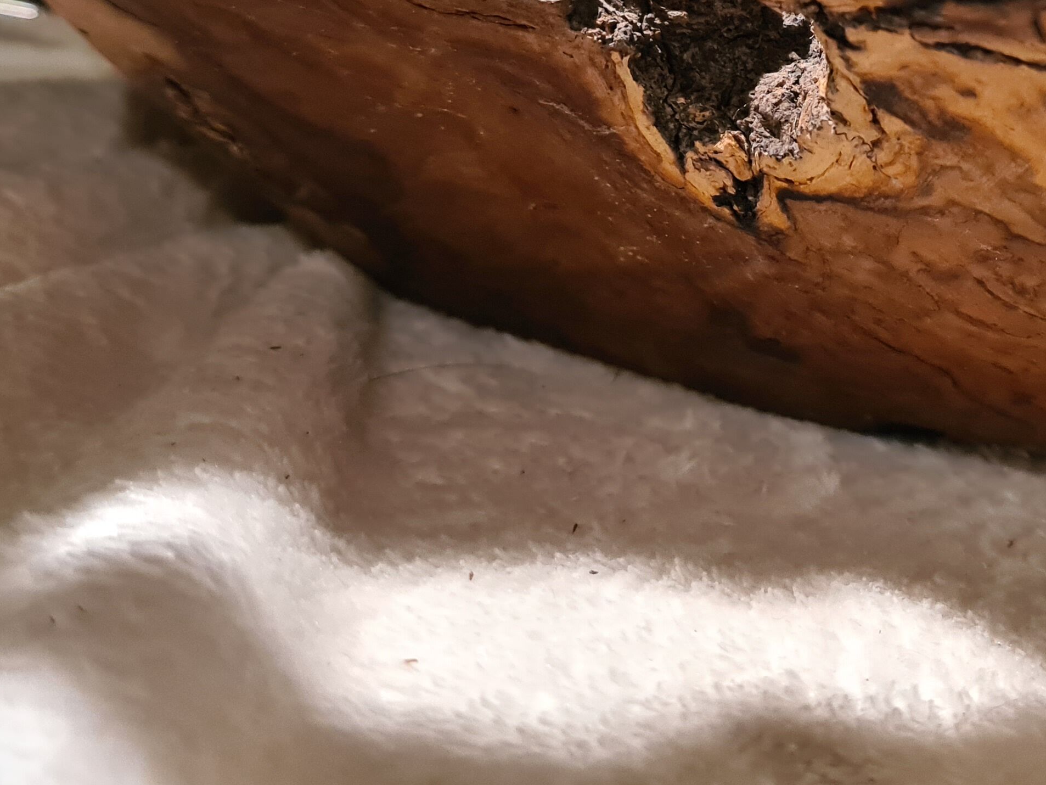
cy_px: 118
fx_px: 1662
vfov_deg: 25.9
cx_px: 741
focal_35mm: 55
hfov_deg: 34.4
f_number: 1.8
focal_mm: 5.4
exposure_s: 1/50
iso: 500
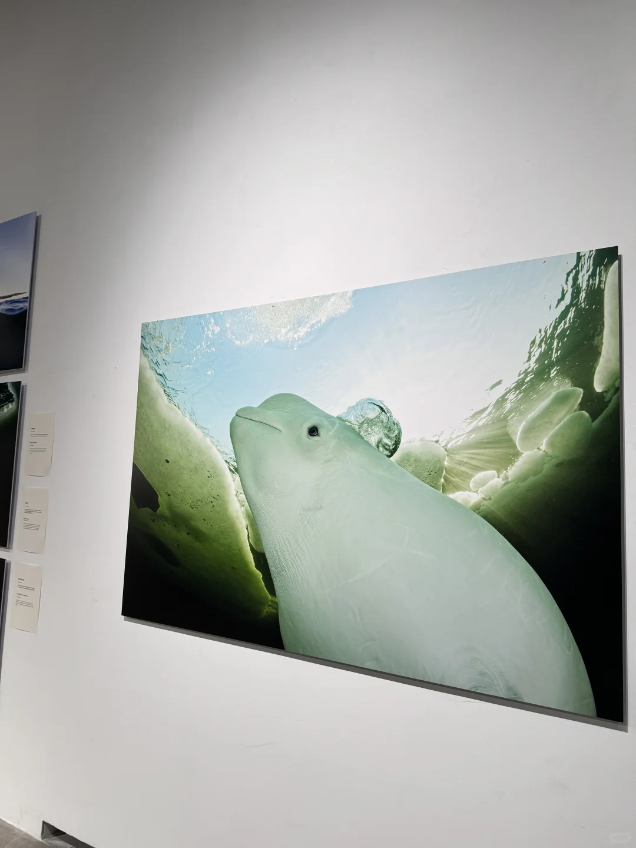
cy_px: 424
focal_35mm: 24
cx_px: 318
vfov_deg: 71.6
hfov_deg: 56.8
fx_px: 588
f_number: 1.78
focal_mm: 6.76
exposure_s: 1/100
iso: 100
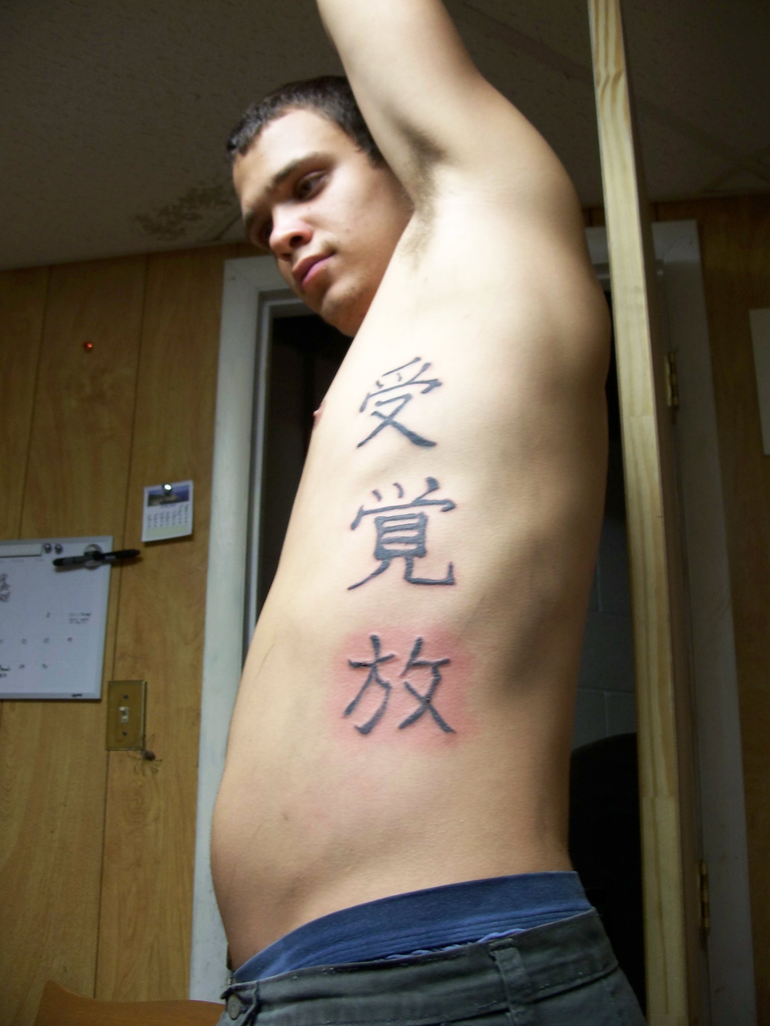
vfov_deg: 50.1
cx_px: 385
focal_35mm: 37
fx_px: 1097
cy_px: 513
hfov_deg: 38.7
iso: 200
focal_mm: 7.8
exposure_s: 1/25
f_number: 2.8
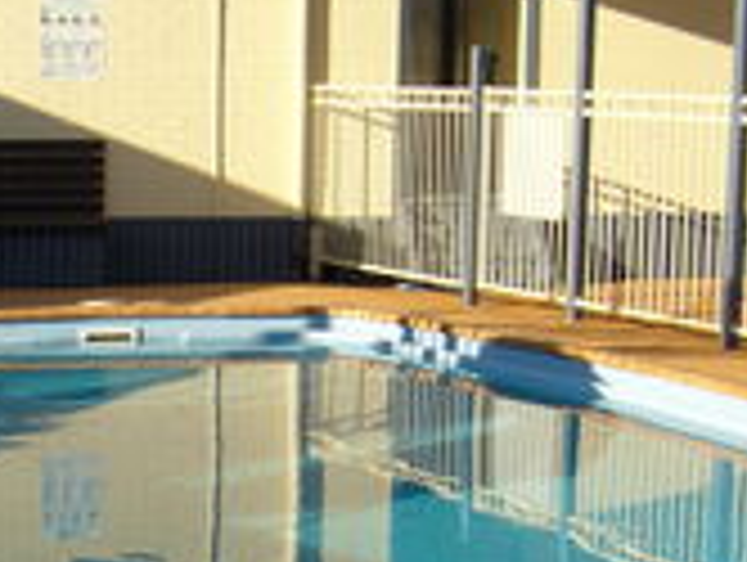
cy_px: 459
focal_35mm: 101
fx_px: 2183
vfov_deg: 14.6
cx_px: 40
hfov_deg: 19.0
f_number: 5.6
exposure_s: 1/250
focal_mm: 5.8
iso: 80
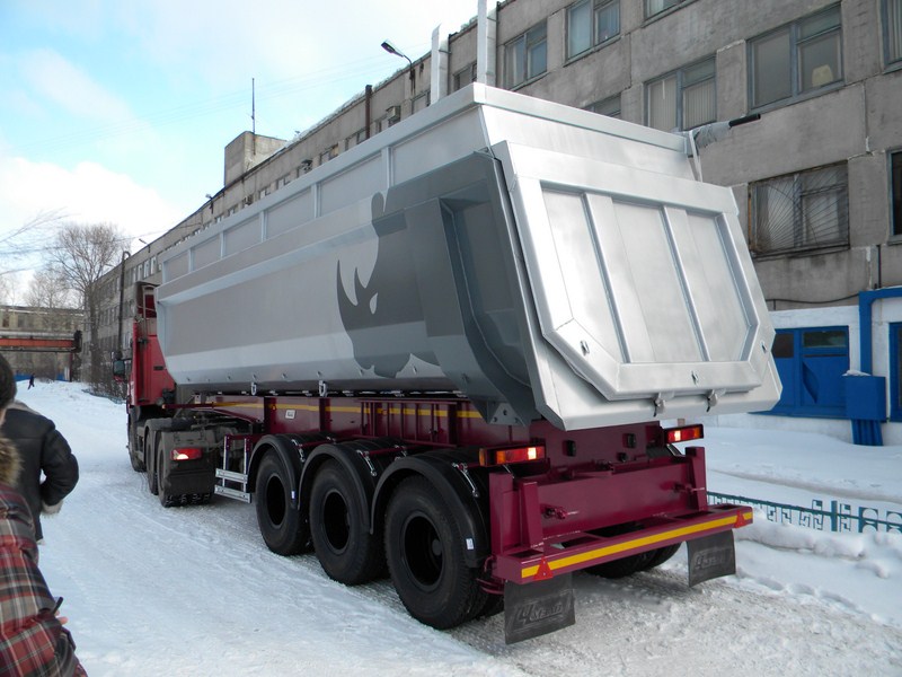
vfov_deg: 49.7
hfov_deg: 63.4
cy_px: 338
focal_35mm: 28
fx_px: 730
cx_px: 451
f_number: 3.5
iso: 80
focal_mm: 5
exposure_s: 1/570
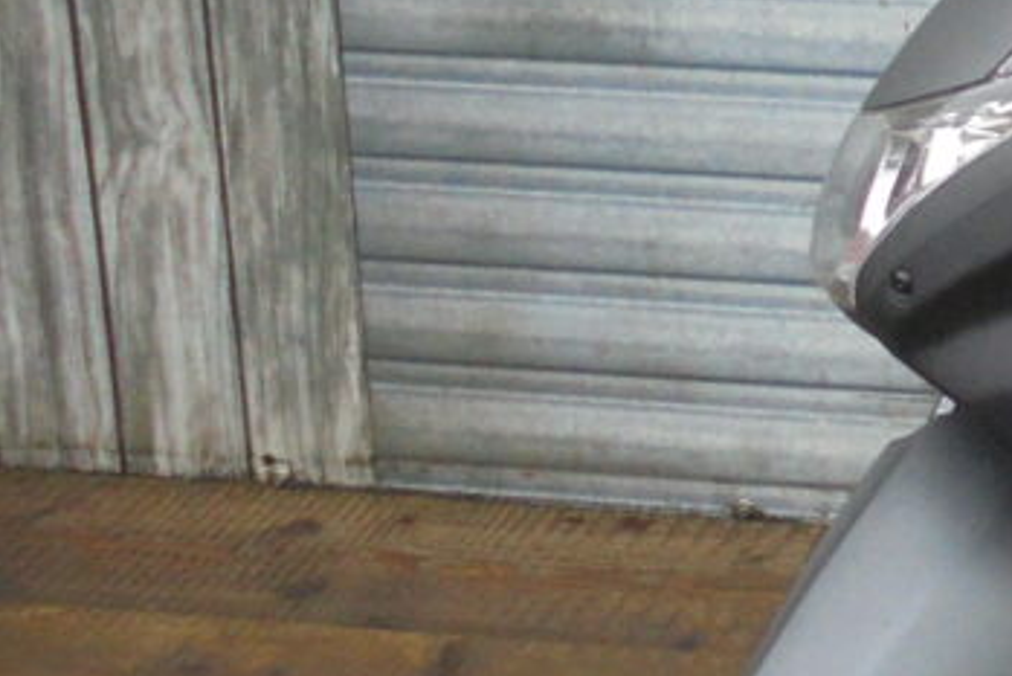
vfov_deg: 14.6
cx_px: 1505
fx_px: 2615
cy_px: 131
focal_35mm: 93
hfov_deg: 19.2
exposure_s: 1/100
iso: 100
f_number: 3.5
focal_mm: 4.6
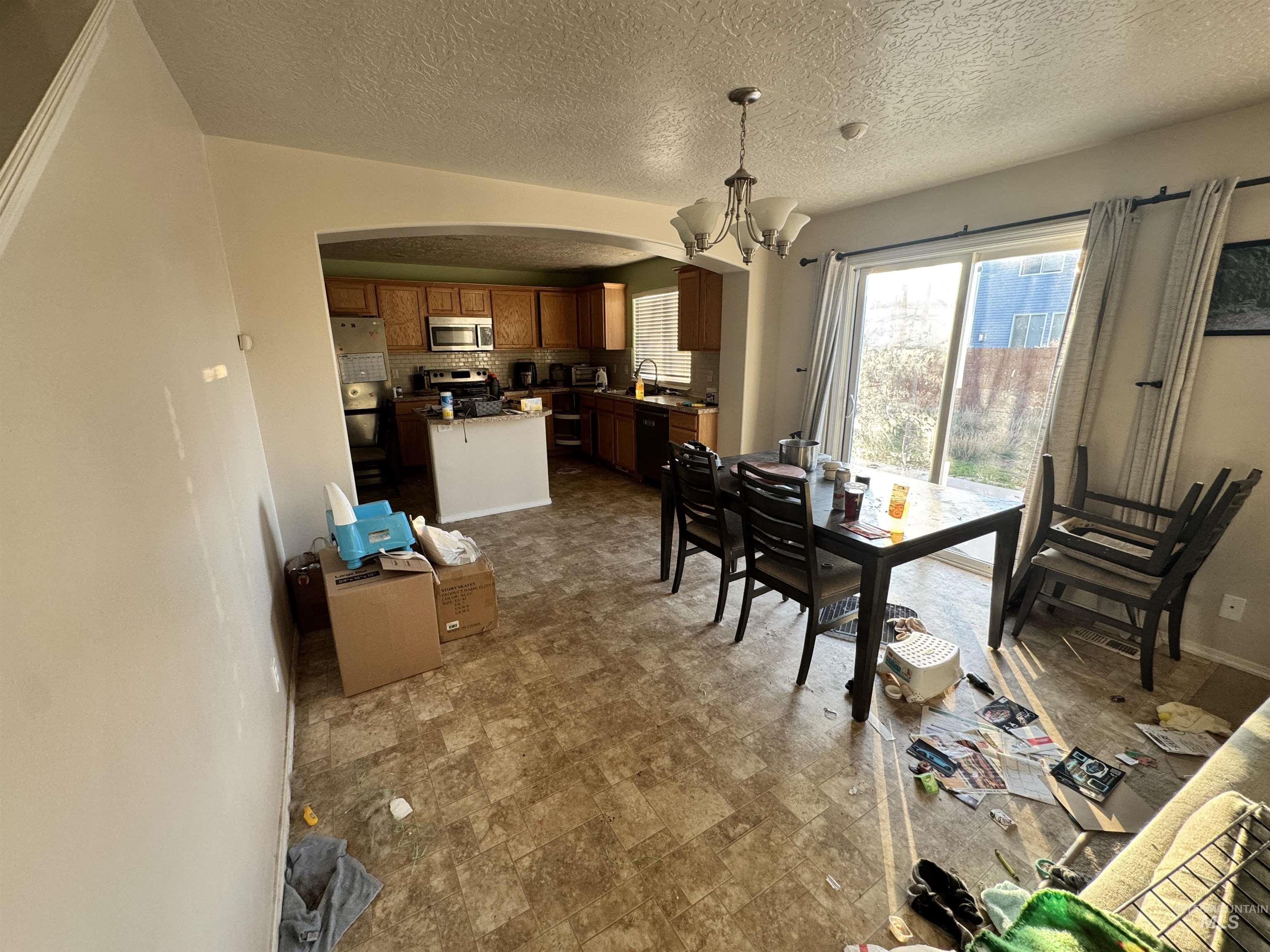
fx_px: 514
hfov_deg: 102.1
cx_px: 635
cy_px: 476
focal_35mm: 14
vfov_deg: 85.7
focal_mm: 2.22
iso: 200
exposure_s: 1/99
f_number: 2.2
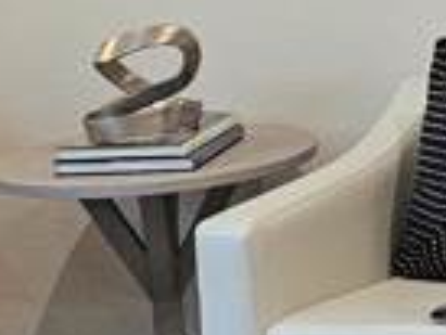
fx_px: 2218
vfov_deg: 8.6
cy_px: -10
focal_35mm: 172
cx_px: 1091
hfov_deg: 10.0
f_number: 1.7
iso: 320
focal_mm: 6.3
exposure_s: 1/120
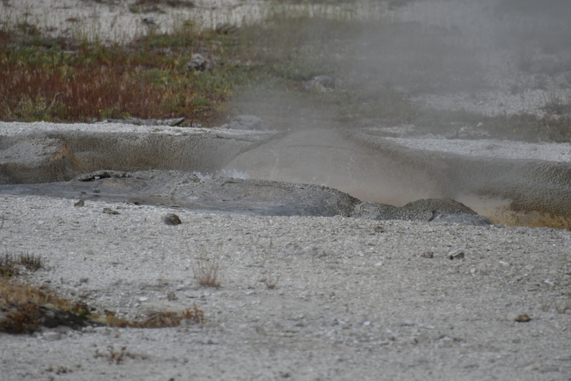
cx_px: 319
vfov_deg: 3.0
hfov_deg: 4.5
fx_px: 7314
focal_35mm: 461
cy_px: 153
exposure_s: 1/640
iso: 400
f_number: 5.6
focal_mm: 300
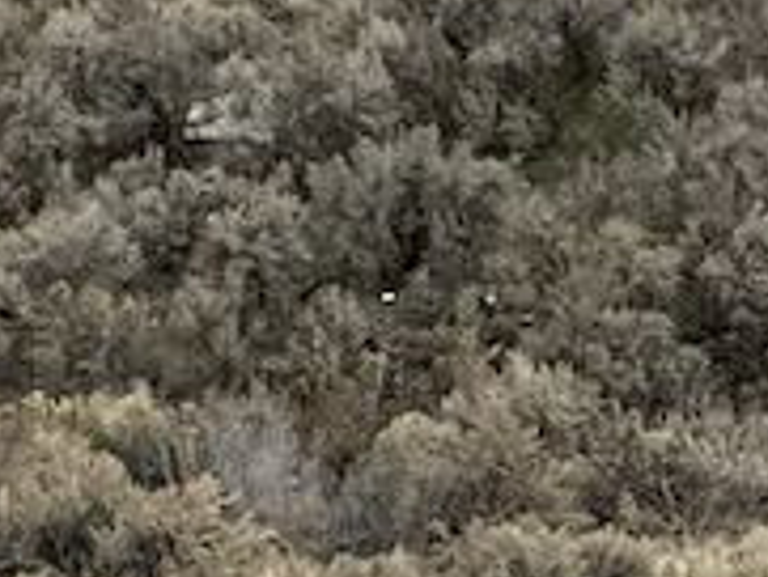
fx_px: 12100
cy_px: -590
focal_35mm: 545
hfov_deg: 3.6
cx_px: 1718
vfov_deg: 2.7
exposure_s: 1/60
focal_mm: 9
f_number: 2.8
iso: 400
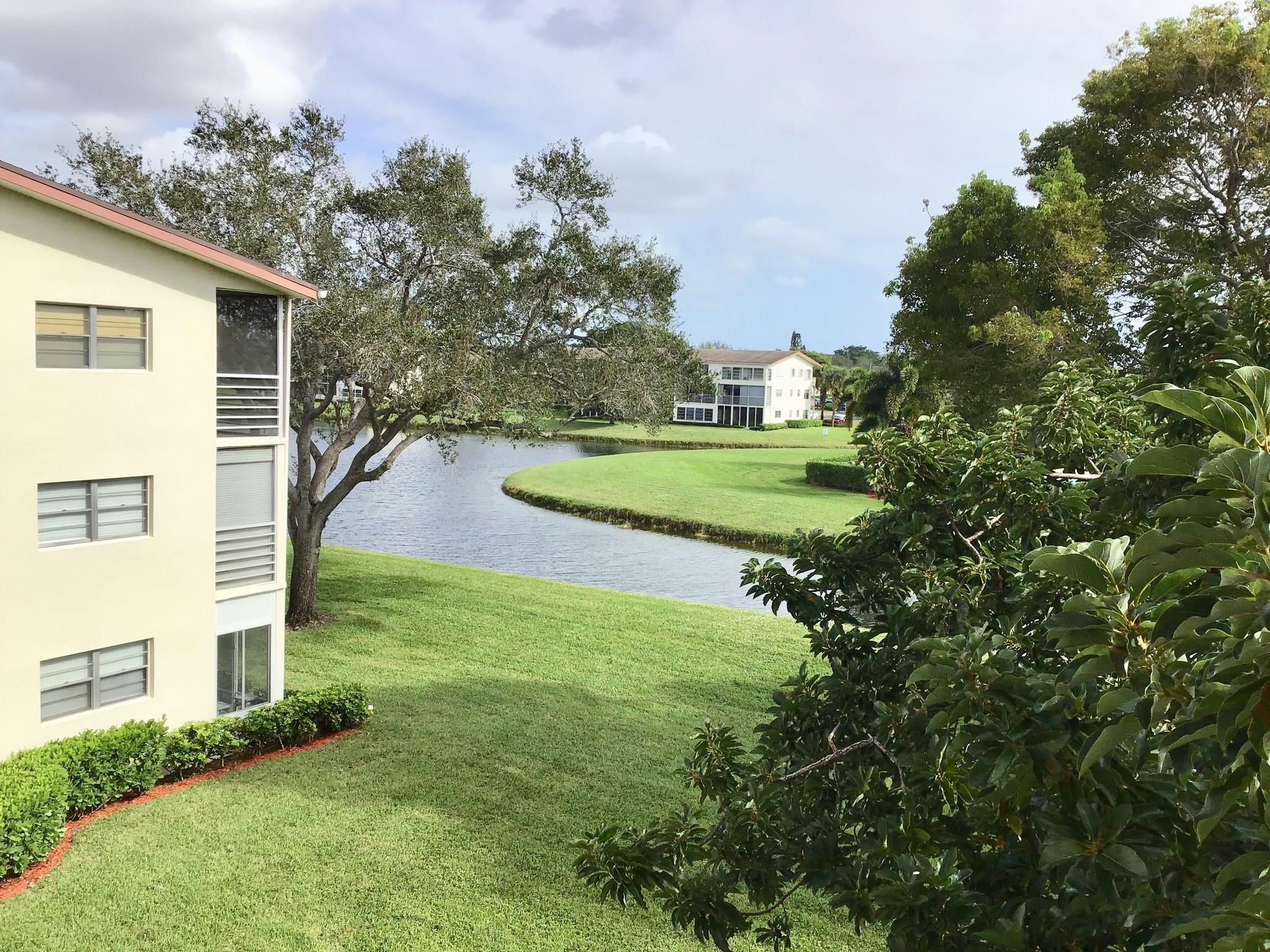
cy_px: 476
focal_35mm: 31
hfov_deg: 58.4
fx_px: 1137
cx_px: 635
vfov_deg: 45.4
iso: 25
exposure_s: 1/1335
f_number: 2.4
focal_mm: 3.3
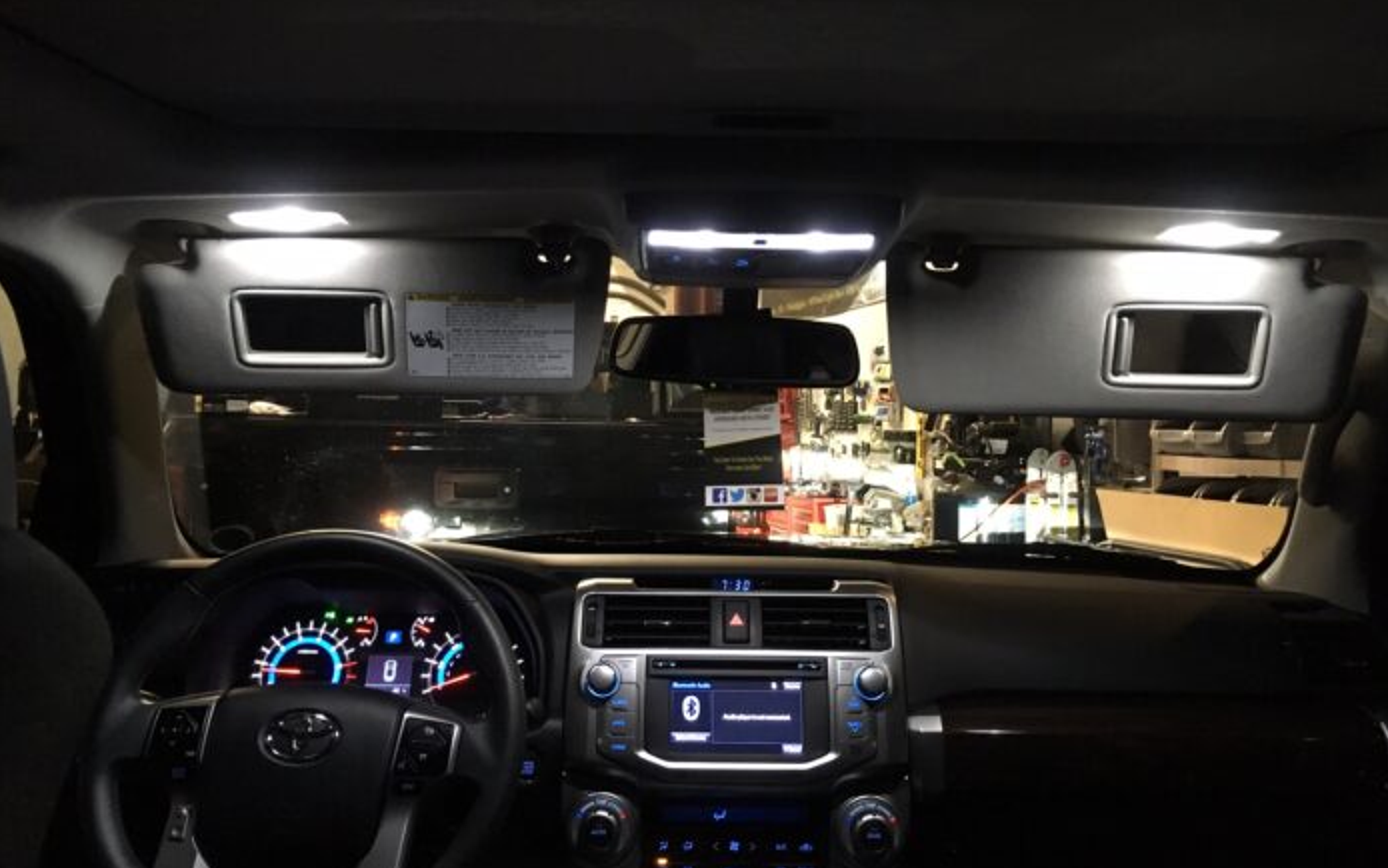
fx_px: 1173
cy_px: 383
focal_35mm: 31
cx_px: 696
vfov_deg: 40.6
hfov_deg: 61.2
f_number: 2.2
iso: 250
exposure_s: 1/15
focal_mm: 4.15
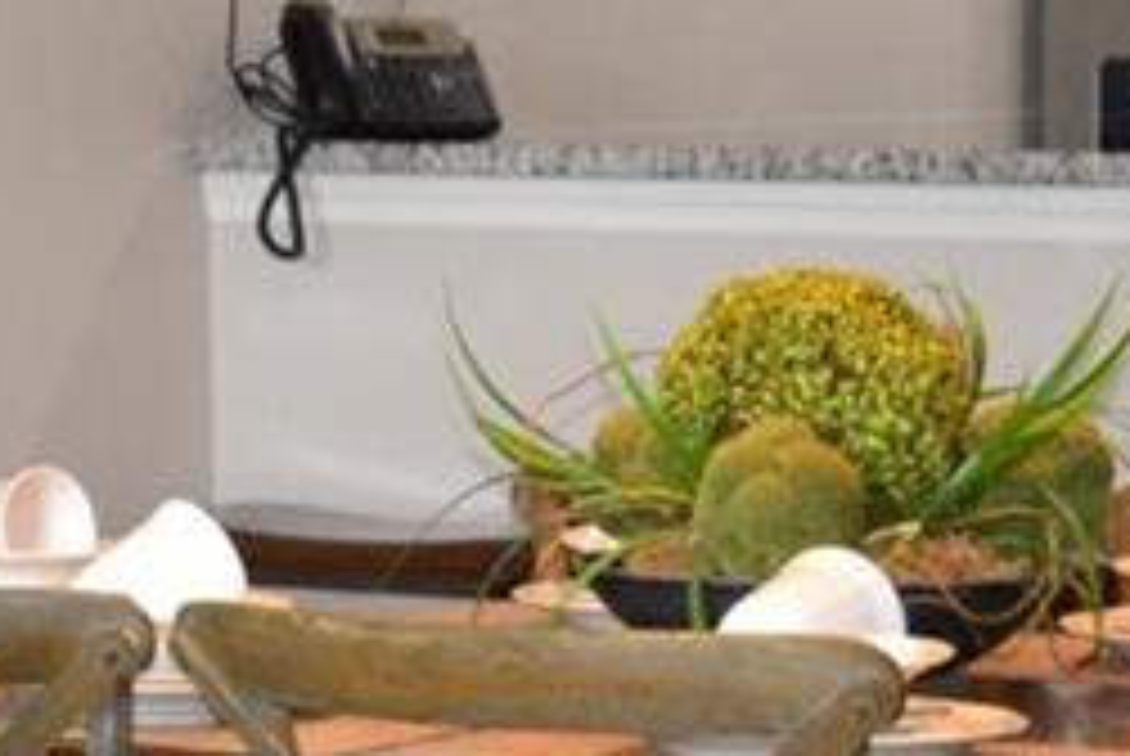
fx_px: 6002
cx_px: -459
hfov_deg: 10.5
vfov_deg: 7.2
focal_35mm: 191
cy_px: 490
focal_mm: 20
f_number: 3.8
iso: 1100
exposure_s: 1/60
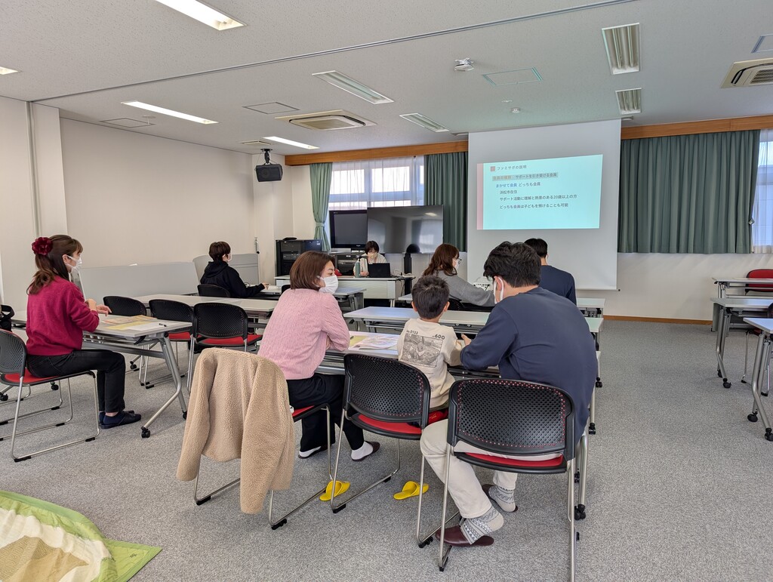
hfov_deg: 71.5
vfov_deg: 56.9
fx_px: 537
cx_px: 386
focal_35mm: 24
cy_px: 291
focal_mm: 6.9
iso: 34
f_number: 1.68
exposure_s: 1/120
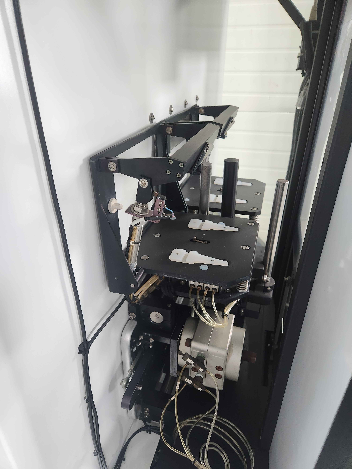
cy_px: 234
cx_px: 176
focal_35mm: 23
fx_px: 312
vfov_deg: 73.9
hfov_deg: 58.9
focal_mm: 5.4
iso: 400
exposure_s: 1/120
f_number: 1.8
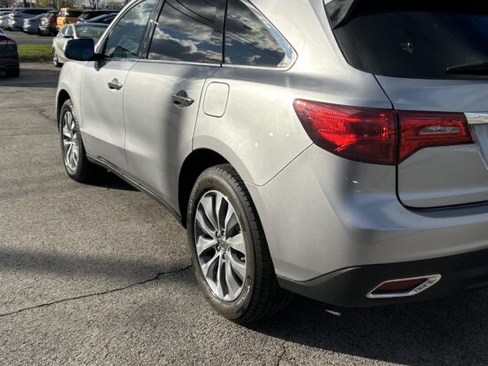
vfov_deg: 29.6
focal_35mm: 49
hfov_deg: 38.4
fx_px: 691
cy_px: 134
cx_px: 327
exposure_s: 1/4115
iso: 50
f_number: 1.5
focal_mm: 5.7
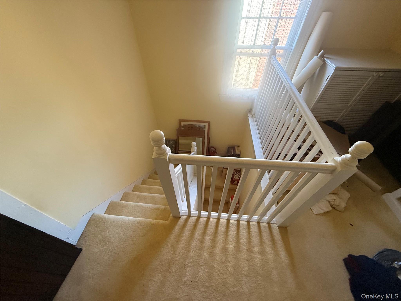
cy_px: 150
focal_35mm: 14
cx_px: 200
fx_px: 162
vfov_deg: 85.7
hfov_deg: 102.1
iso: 500
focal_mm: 2.22
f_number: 2.2
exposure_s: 1/60
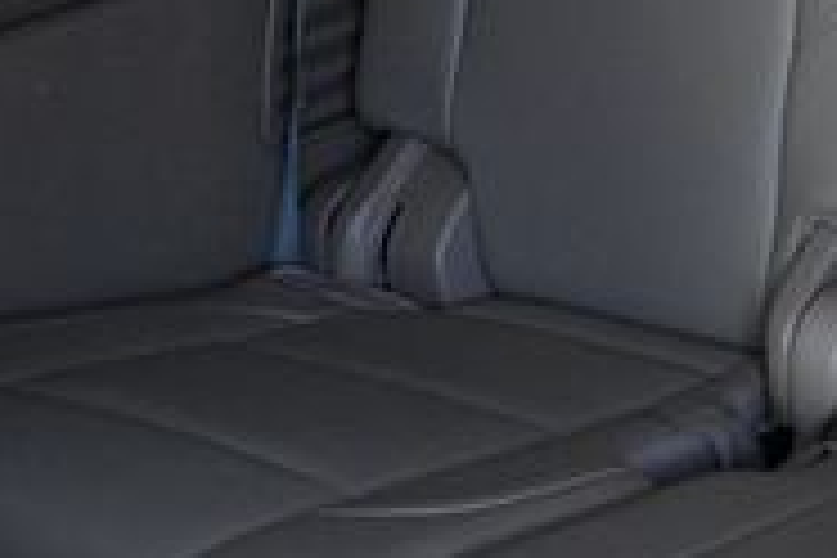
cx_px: 1292
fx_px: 2162
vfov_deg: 14.7
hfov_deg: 19.0
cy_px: 166
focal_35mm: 93
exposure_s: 1/125
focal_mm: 18
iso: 2500
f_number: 3.5
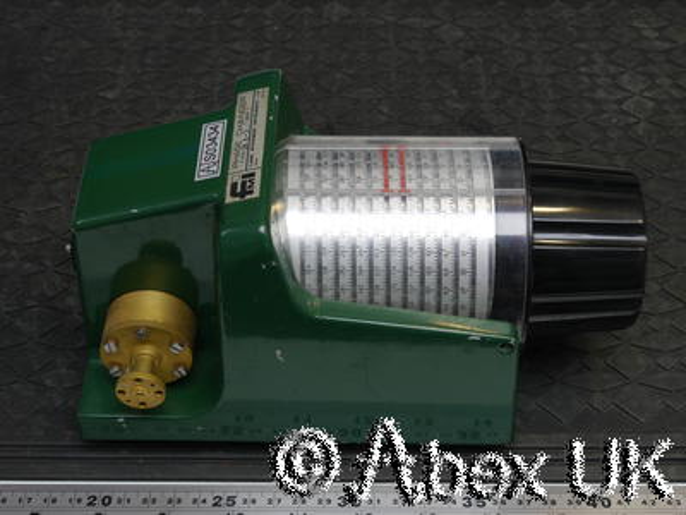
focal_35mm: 64
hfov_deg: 30.3
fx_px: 1268
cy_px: 258
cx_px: 343
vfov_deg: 22.9
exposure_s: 1/13
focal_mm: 32
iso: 400
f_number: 11
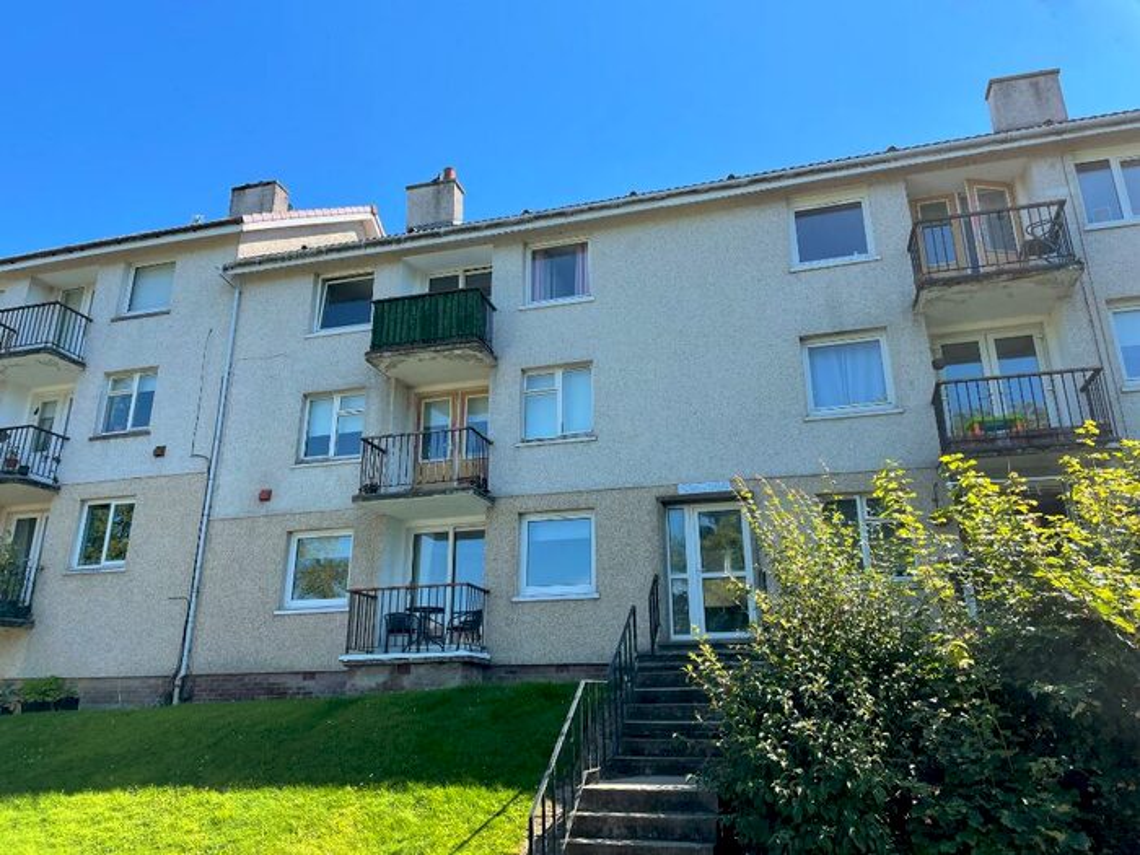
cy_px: 428
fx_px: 856
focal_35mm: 26
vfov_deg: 53.1
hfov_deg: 67.3
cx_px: 570
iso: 32
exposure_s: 1/1261
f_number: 1.6
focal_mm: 4.2
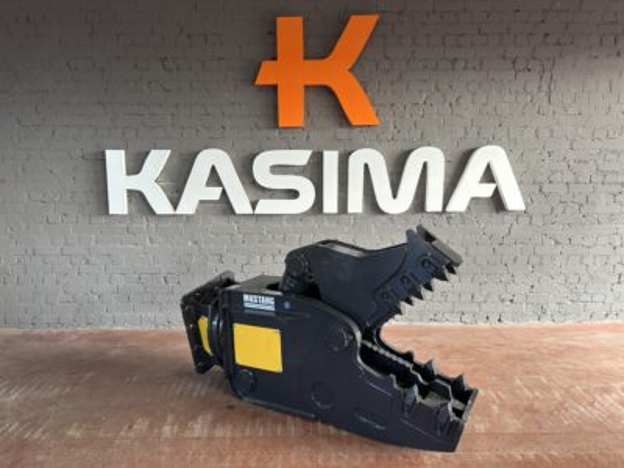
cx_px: 312
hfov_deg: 71.6
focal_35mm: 24
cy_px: 234
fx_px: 433
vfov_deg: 56.8
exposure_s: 1/100
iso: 125
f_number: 1.78
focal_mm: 6.86
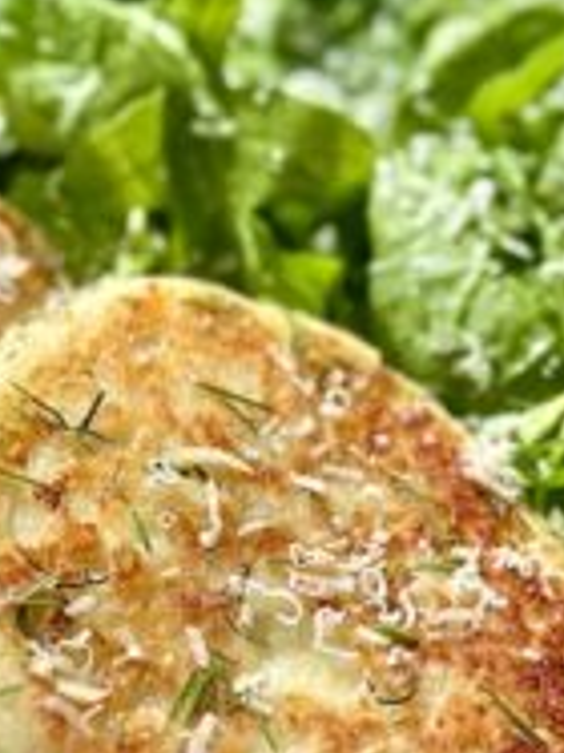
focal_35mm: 154
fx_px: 3349
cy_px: 423
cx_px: 4
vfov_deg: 12.8
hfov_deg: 9.6
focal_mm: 6.86
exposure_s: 1/1783
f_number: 1.78
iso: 100
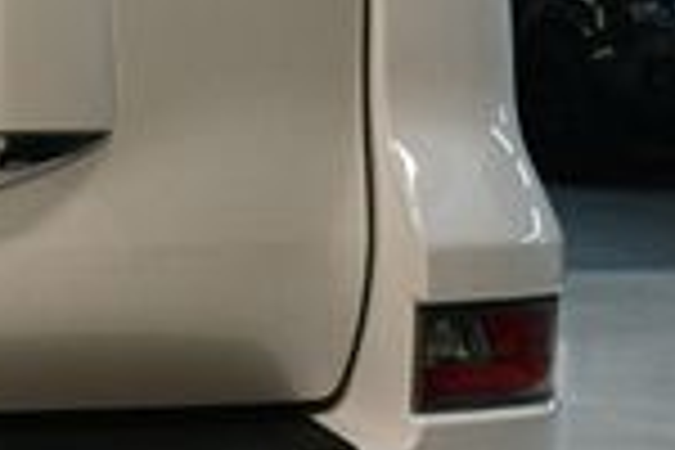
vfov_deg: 9.7
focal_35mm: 141
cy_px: 14
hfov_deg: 13.5
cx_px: -392
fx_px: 2644
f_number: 3.5
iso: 800
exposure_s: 1/200
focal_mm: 22
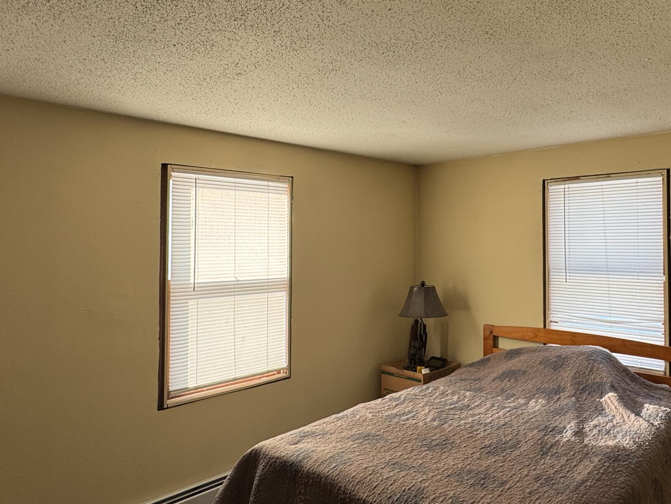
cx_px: 425
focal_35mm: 26
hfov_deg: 66.1
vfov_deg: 53.0
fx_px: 504
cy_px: 229
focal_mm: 2.22
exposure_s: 1/99
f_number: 2.2
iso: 50
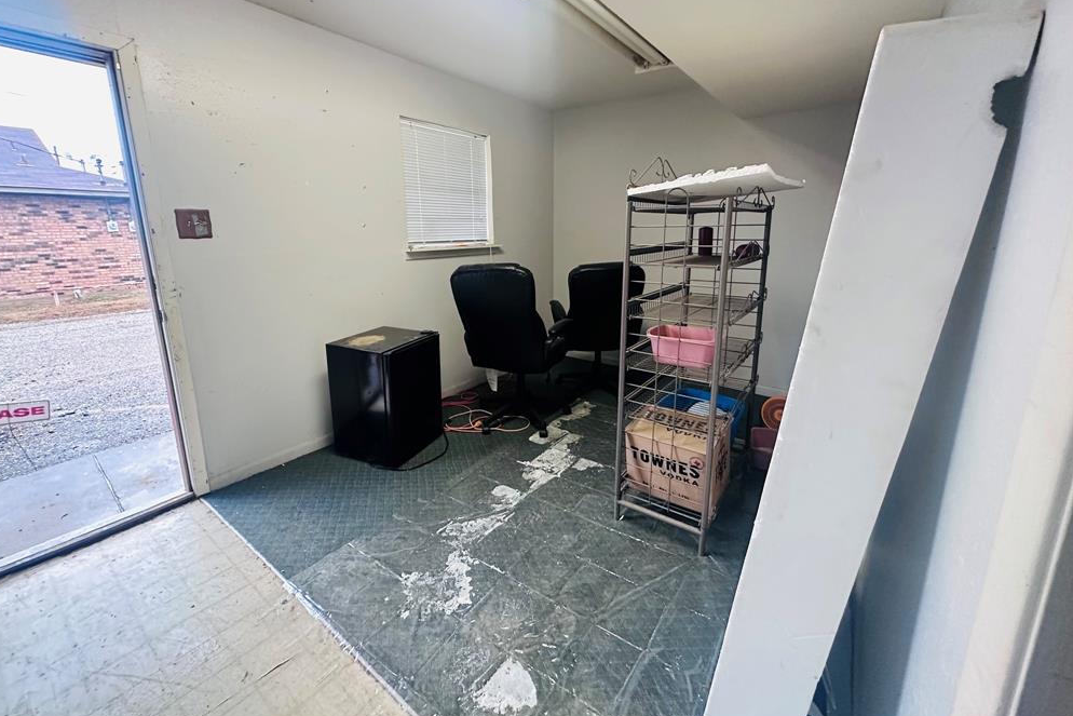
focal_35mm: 15
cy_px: 316
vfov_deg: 77.0
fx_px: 447
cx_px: 539
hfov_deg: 100.4
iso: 400
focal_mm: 2.22
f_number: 2.2
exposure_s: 1/60
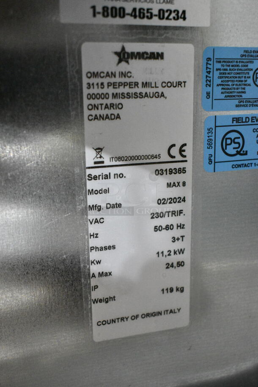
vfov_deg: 47.9
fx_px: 435
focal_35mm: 40
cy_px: 194
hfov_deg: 33.1
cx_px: 129
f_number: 5
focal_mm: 27
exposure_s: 1/100
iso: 6400
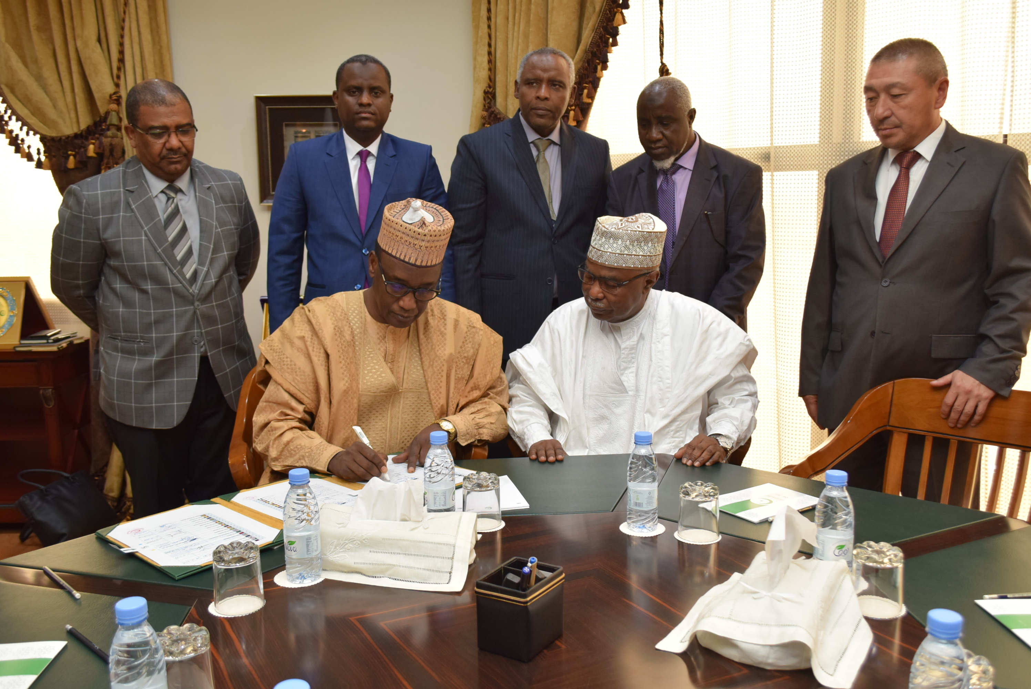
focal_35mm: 33
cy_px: 344
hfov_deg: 57.2
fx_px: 946
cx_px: 516
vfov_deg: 40.0
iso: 800
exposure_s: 1/100
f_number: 5
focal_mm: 22
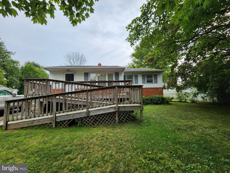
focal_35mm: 13
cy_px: 86
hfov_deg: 106.2
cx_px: 115
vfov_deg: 89.9
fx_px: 86
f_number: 2.2
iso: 50
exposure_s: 1/719
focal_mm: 2.2
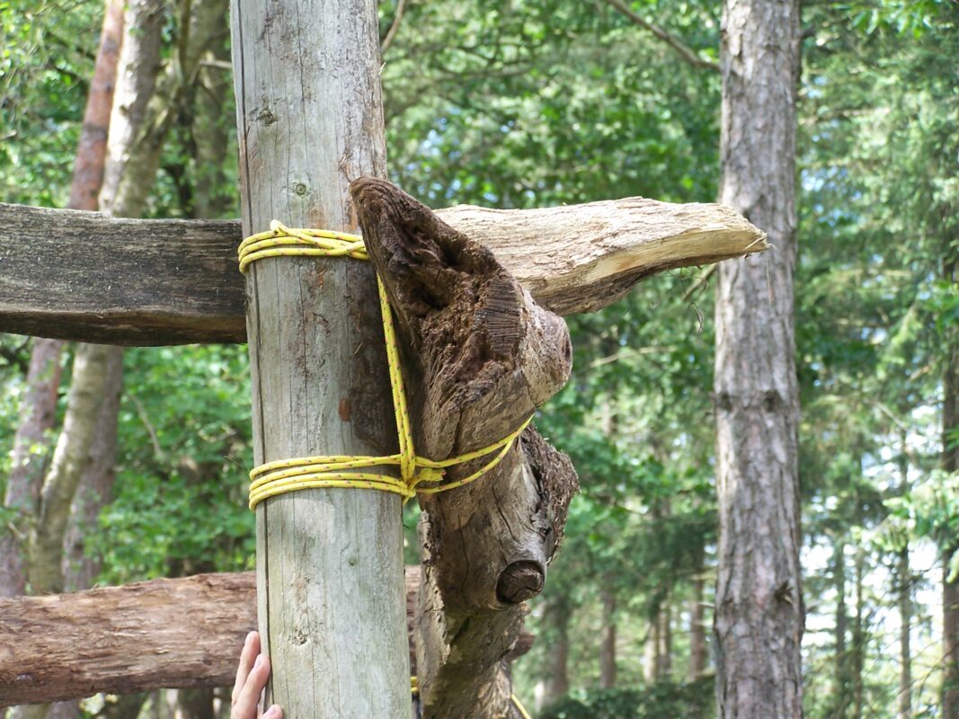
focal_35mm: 117
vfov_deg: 12.7
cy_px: 360
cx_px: 480
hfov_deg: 16.8
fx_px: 3241
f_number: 3.2
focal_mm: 19.4
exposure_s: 1/60
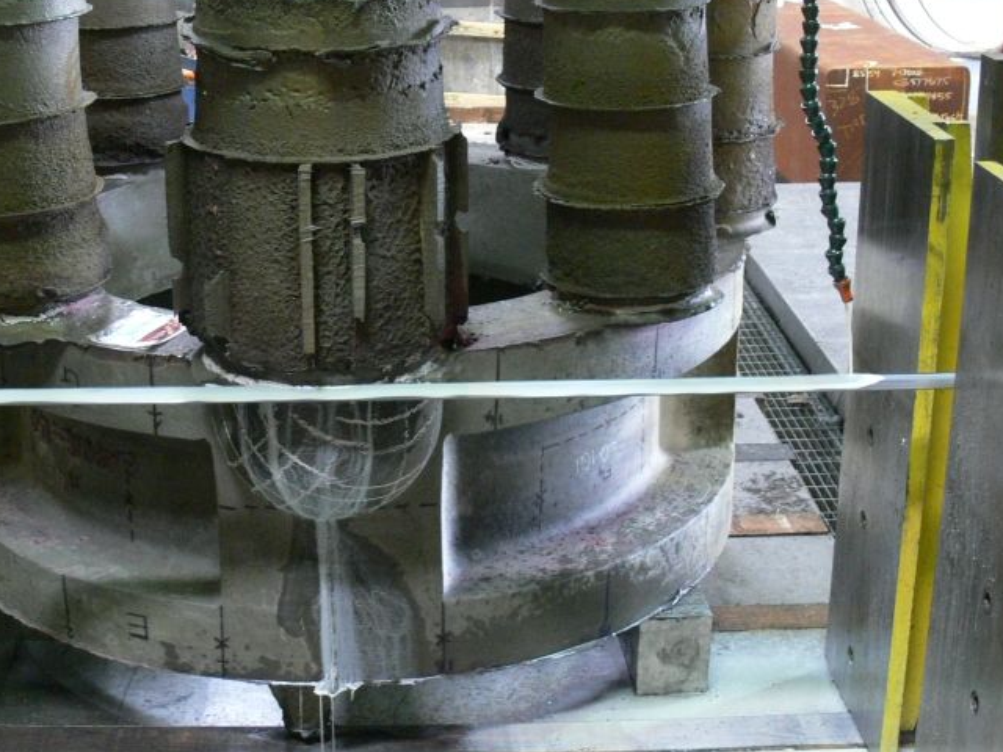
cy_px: 279
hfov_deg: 34.1
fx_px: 1623
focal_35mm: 56
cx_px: 343
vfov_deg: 26.0
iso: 200
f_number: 2.8
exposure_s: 1/13
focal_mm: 7.4
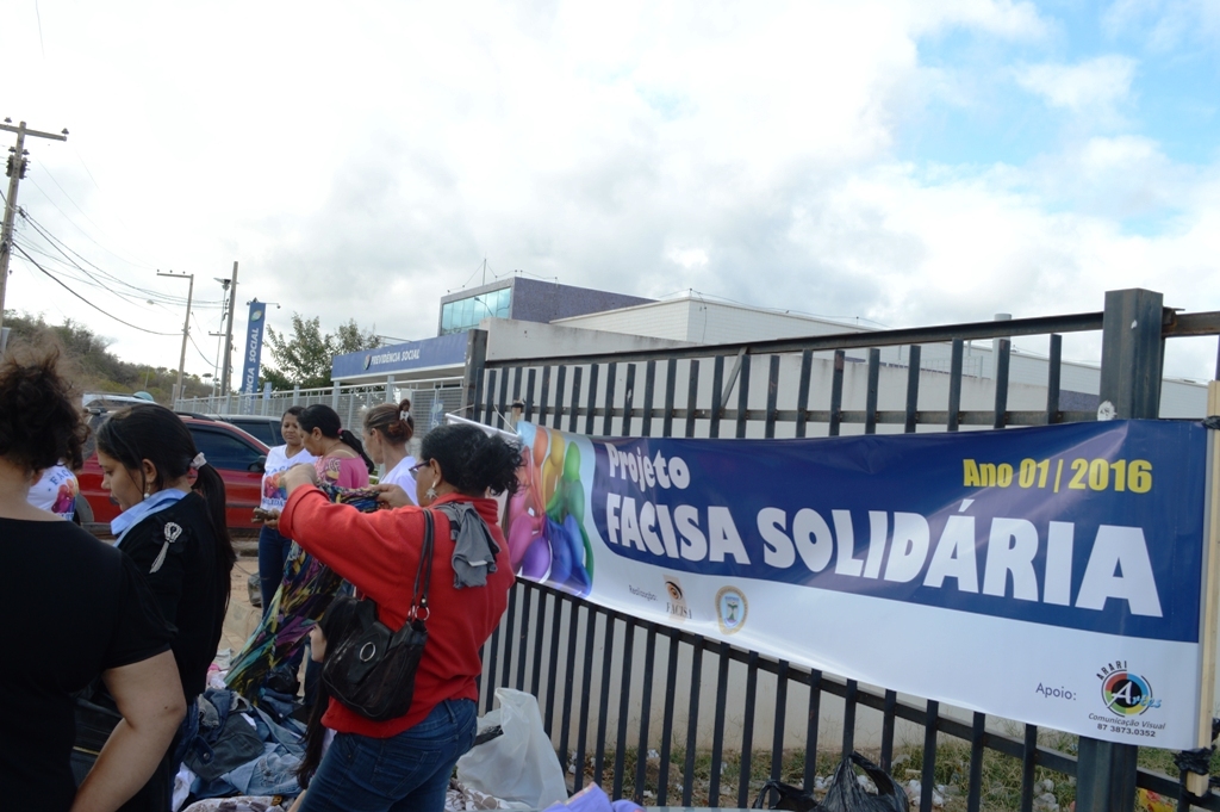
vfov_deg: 43.5
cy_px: 406
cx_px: 610
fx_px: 1016
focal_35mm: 30
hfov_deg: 62.0
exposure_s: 1/100
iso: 100
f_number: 8
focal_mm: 20
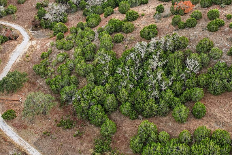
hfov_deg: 35.6
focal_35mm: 56
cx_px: 127
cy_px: 0
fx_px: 361
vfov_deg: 23.2
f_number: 2.8
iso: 100
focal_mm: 8.4
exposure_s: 1/20
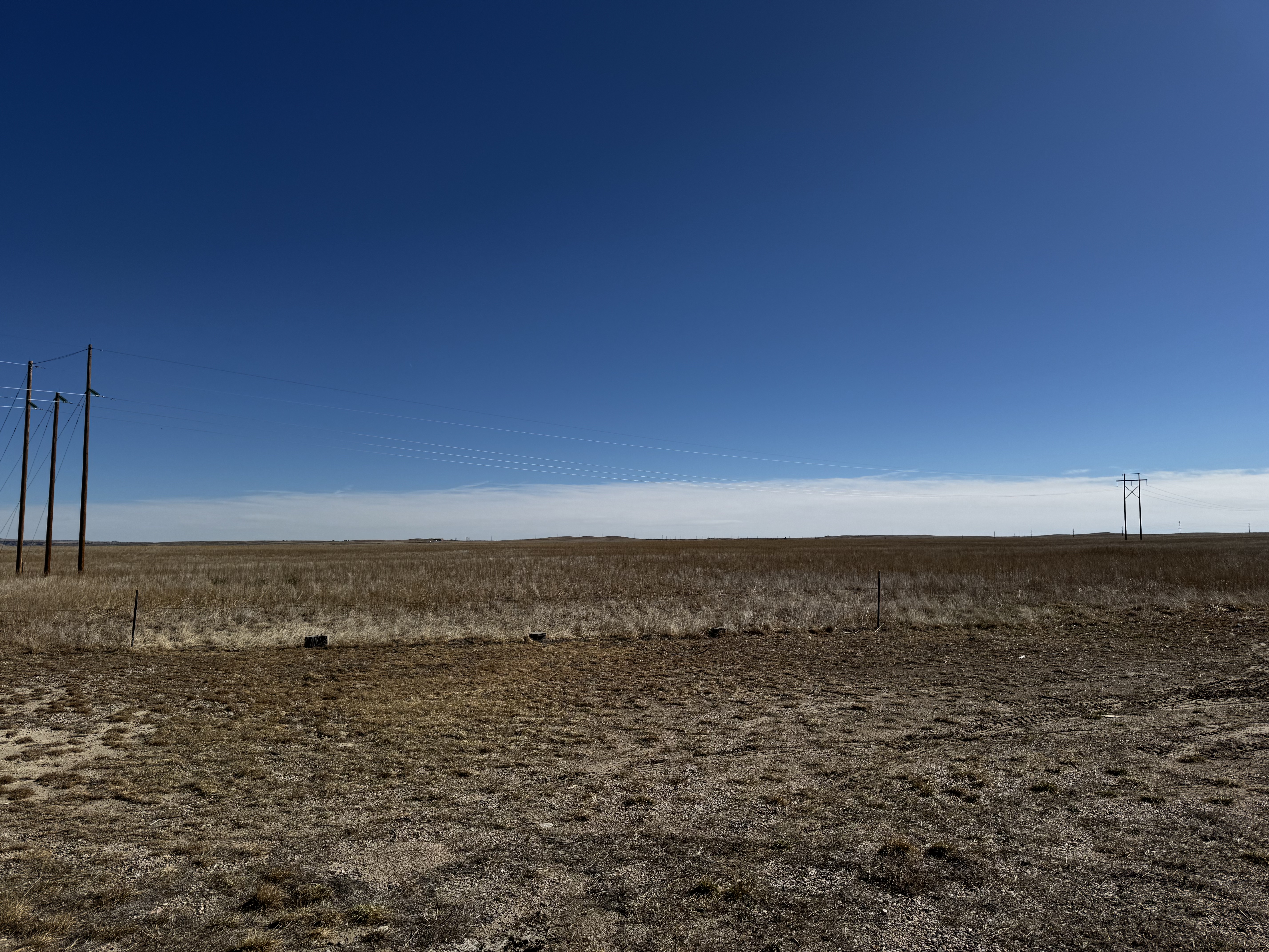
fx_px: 880
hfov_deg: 71.6
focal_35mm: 24
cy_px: 476
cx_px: 634
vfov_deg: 56.8
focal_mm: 6.76
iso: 80
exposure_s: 1/9009
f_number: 1.78
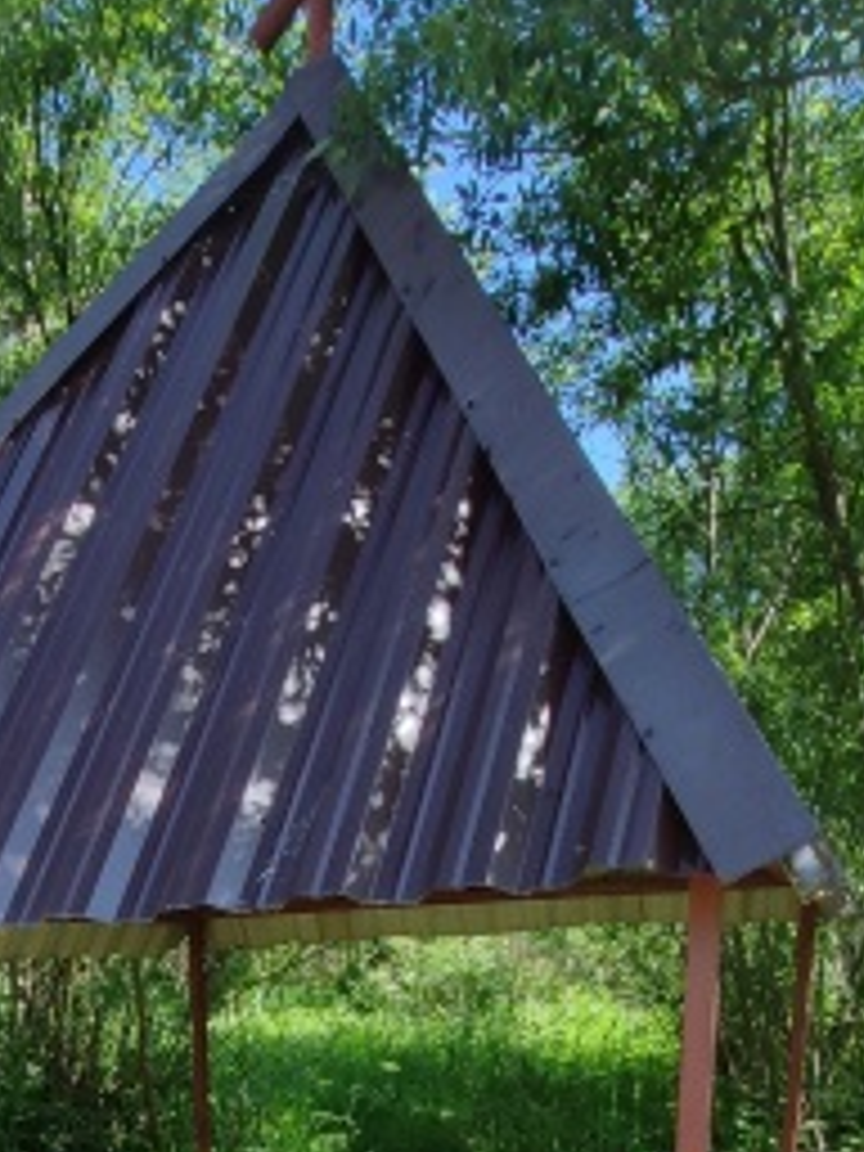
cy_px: 1348
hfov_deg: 35.5
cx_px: 155
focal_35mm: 39
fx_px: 1298
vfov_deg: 37.5
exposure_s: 1/515
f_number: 2.4
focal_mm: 2.04
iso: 100
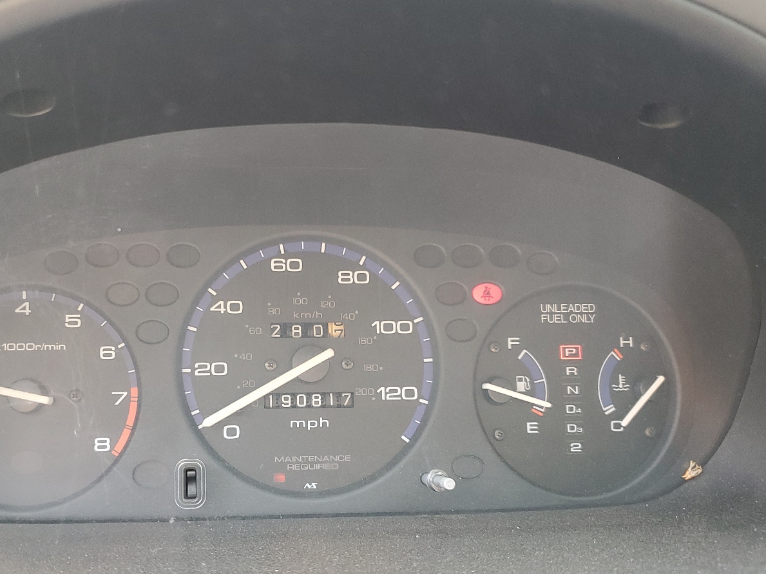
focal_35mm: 35
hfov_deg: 52.3
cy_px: 332
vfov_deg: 40.6
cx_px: 307
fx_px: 774
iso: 103
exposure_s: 1/60.2
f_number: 1.5
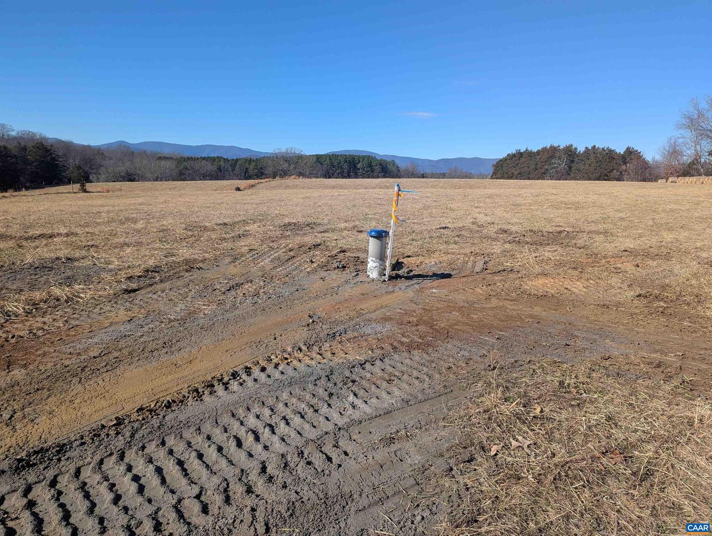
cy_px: 268
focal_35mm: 24
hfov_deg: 71.5
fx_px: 494
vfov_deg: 56.9
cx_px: 356
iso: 46
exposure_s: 1/1887
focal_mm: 6.81
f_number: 1.85
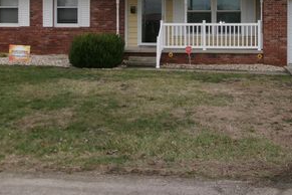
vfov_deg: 26.2
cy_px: 22
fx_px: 406
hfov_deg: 39.4
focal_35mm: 50
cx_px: 180
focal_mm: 5.1
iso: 100
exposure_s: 1/240
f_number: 3.9
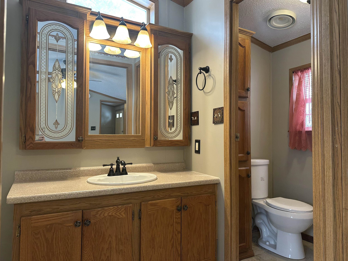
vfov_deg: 56.8
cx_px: 174
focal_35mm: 24
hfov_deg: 71.6
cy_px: 130
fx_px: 241
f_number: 1.78
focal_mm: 6.86
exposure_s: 1/120
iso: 125
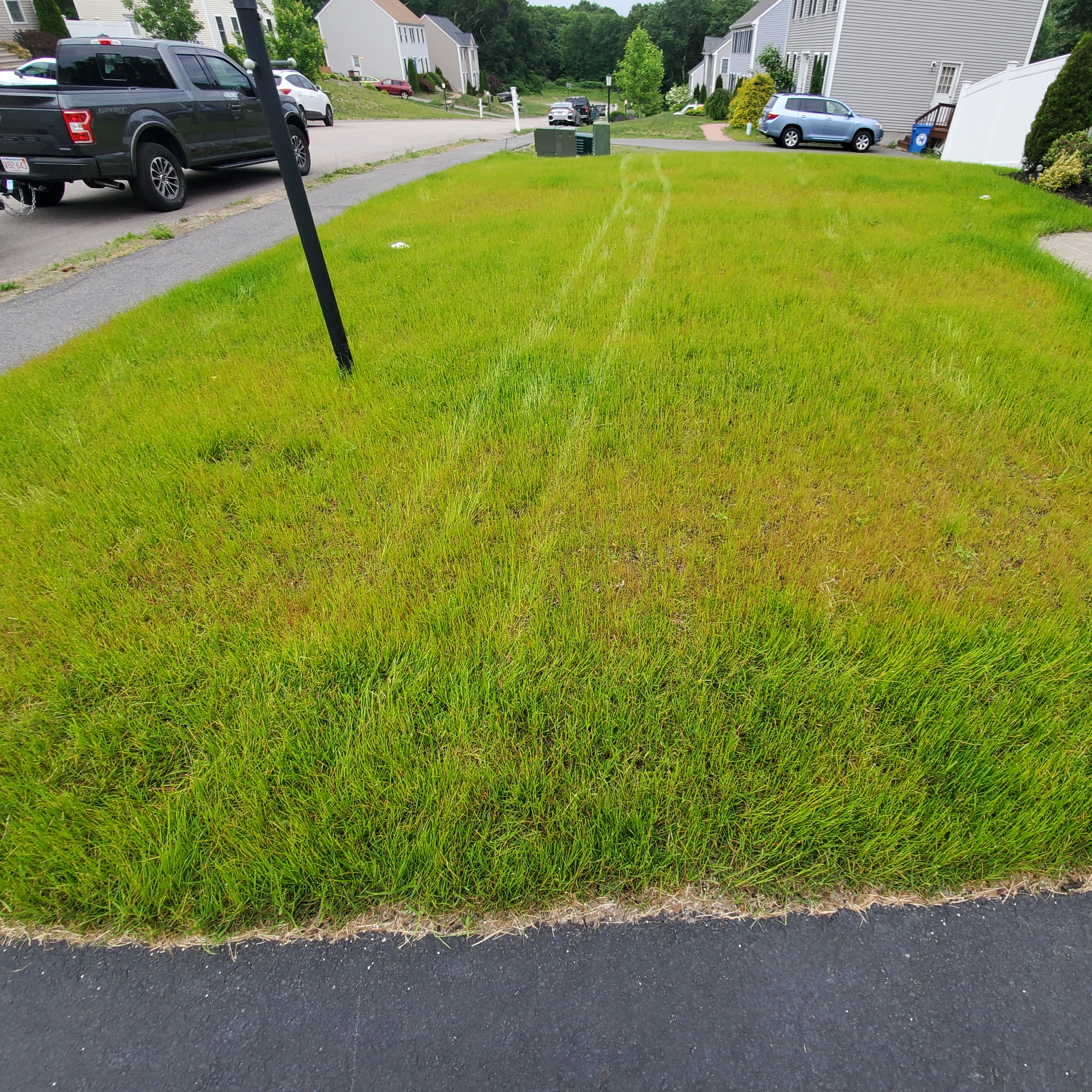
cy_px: 523
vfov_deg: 87.4
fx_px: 571
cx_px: 654
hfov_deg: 86.4
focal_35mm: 16
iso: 80
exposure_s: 1/100
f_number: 2.2
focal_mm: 1.8
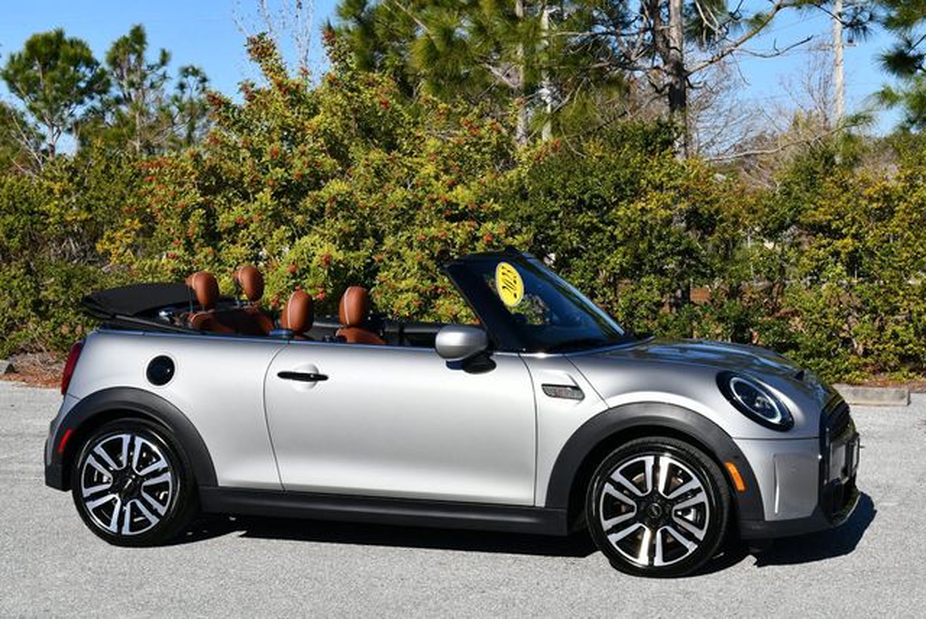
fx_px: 1751
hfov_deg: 29.6
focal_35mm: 68
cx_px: 463
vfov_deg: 20.1
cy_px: 310
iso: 100
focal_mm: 34
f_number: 9
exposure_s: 1/320
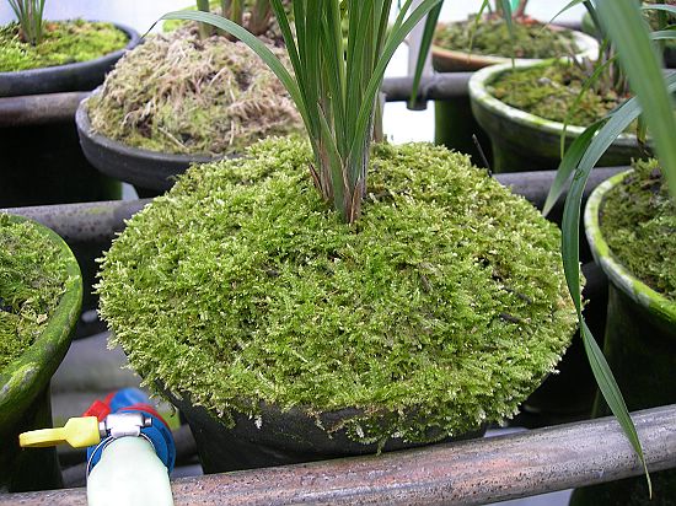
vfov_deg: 37.7
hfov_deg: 49.0
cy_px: 253
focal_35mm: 38
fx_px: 742
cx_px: 338
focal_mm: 7.8
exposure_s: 1/11.4
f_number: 2.8
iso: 50
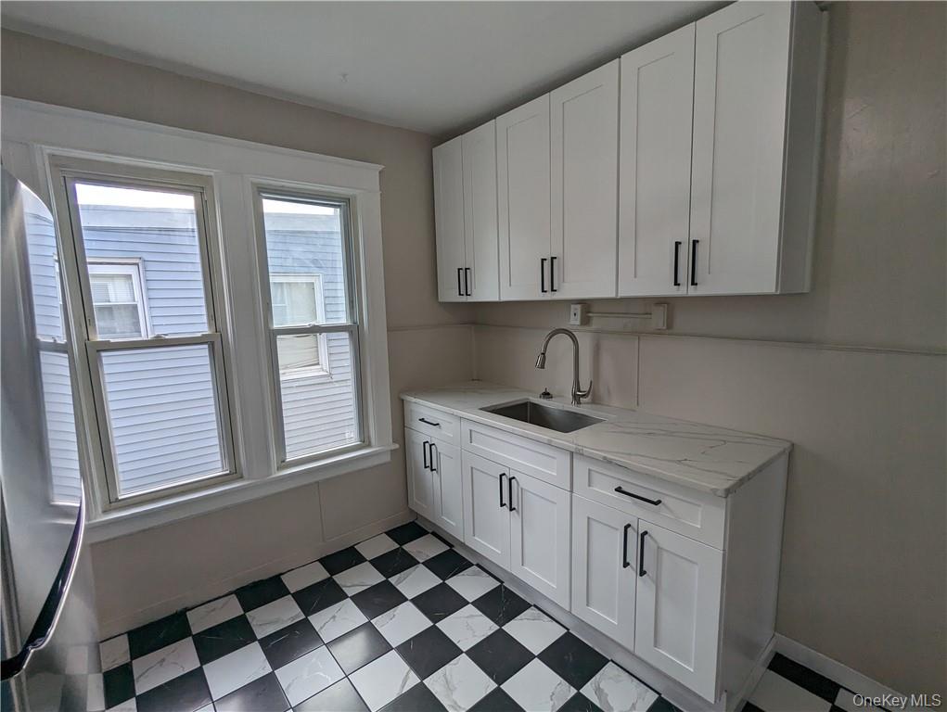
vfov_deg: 78.2
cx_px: 474
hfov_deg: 94.4
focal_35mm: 16
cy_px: 356
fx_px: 438
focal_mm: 2.35
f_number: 2.2
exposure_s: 1/325
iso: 49
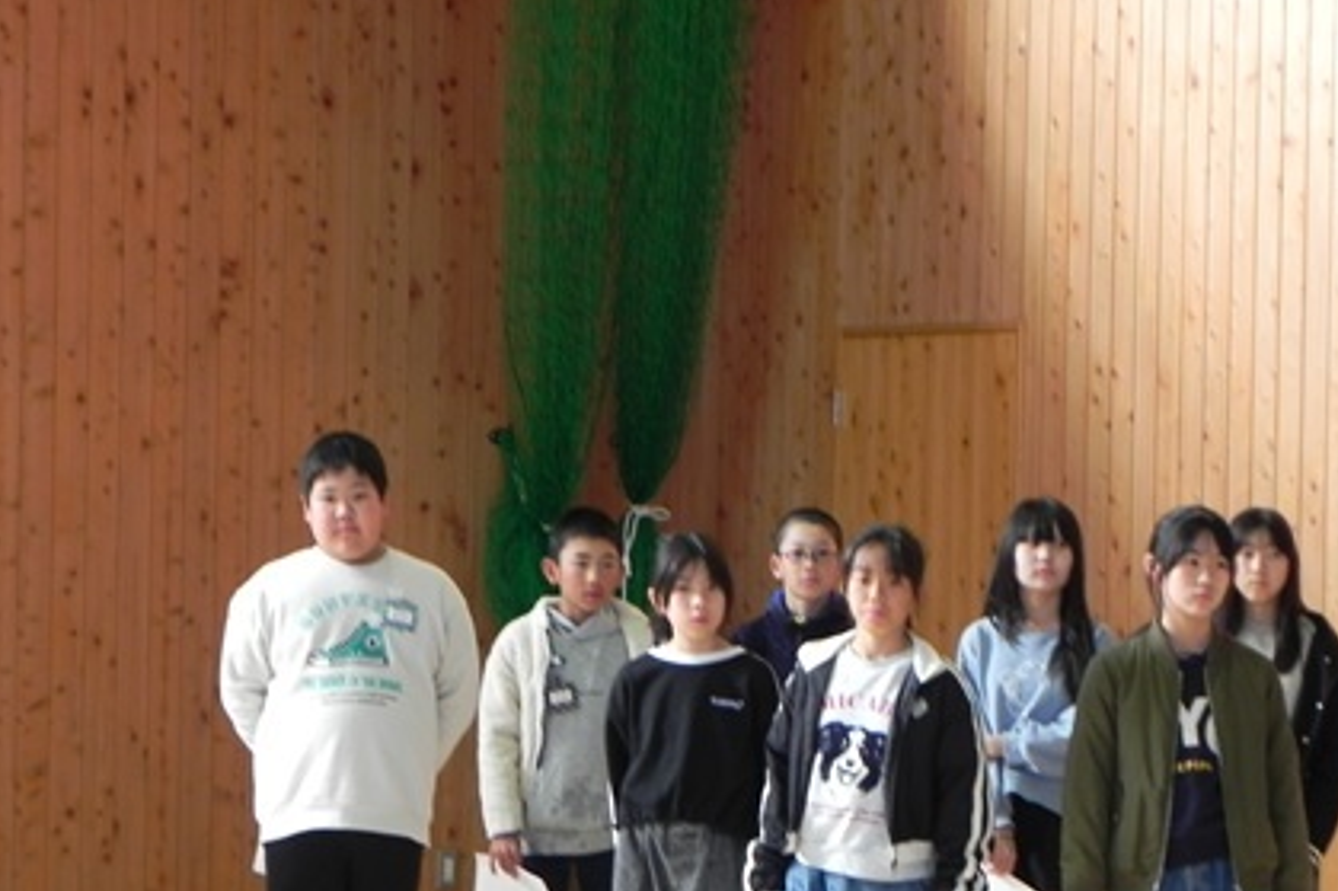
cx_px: 746
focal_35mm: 159
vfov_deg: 8.6
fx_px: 5907
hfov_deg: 12.9
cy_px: 639
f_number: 4
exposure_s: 1/44.7
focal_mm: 20.8
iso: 160
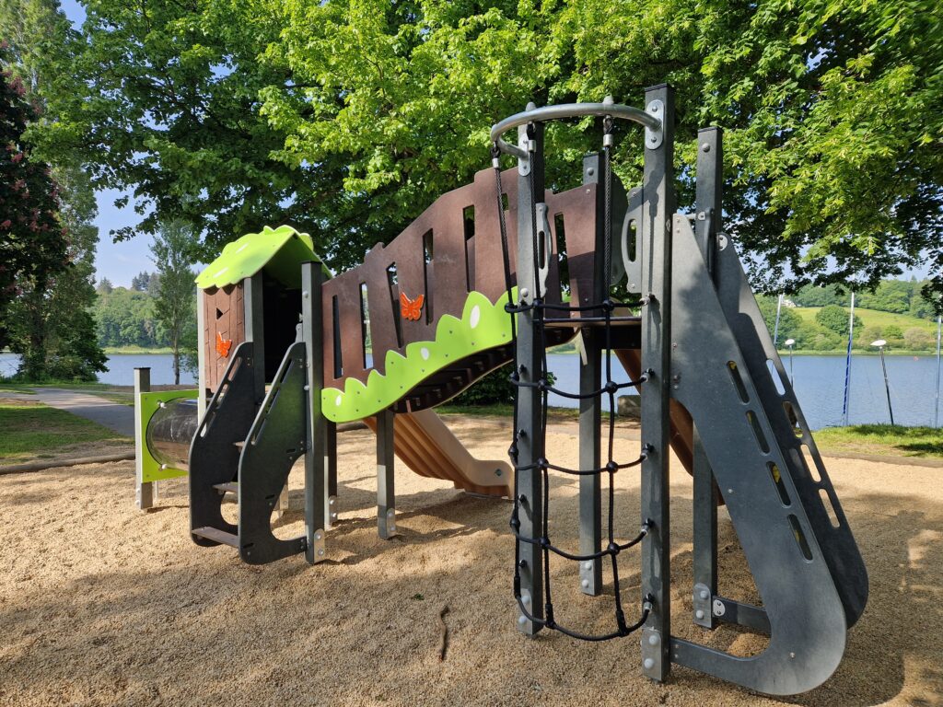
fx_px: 627
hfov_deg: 73.9
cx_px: 472
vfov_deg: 58.9
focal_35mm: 23
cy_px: 354
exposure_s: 1/616
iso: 50
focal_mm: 5.4
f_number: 1.8
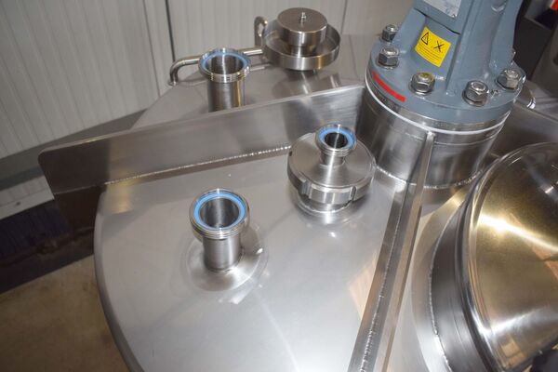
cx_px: 279
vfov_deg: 43.6
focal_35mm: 30
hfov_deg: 61.9
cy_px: 186
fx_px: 465
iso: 800
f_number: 4.5
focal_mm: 20
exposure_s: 1/80
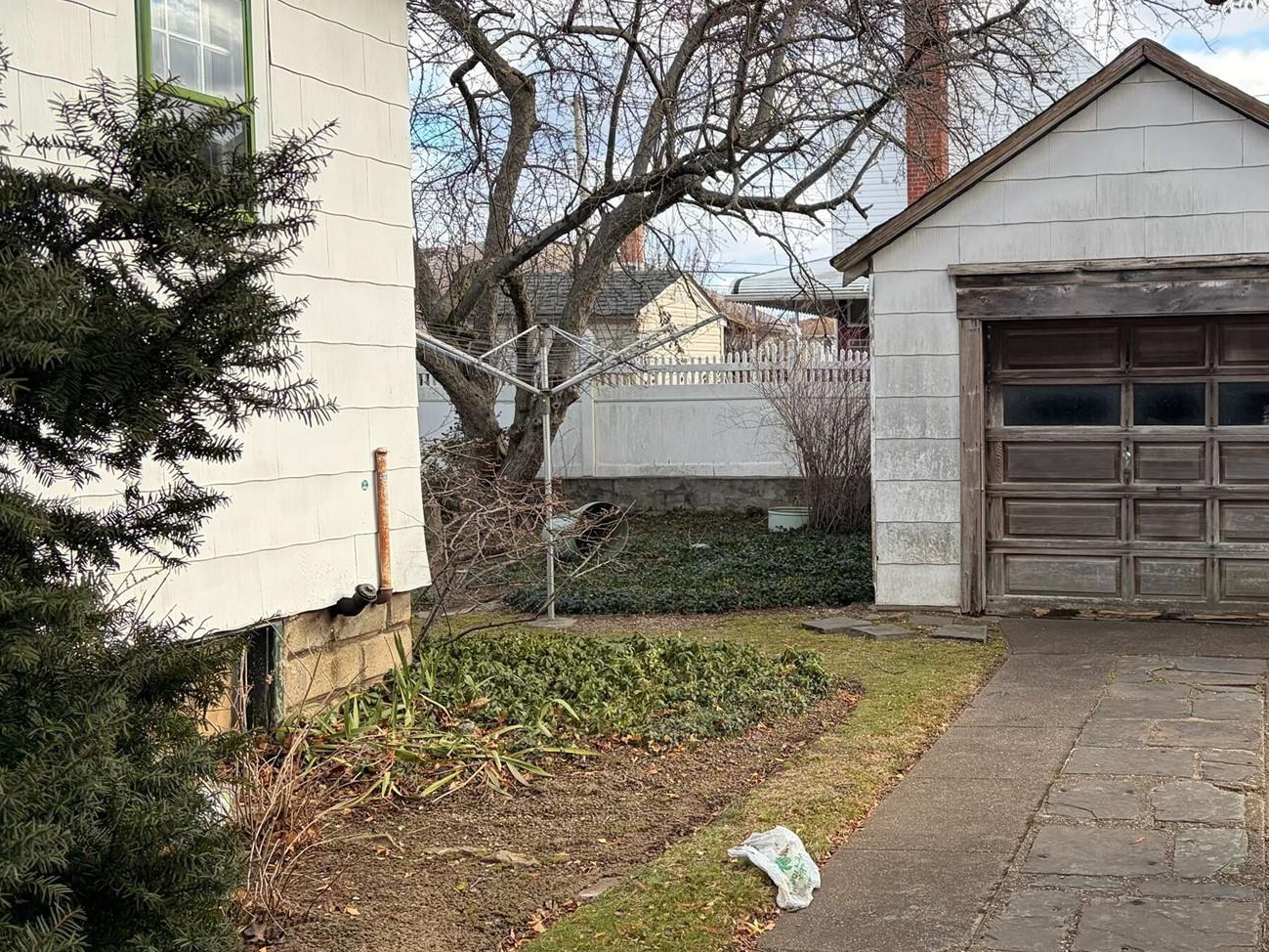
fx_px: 1503
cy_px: 454
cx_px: 940
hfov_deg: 44.4
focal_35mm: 41
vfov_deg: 35.1
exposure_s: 1/861
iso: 64
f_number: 1.6
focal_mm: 5.96
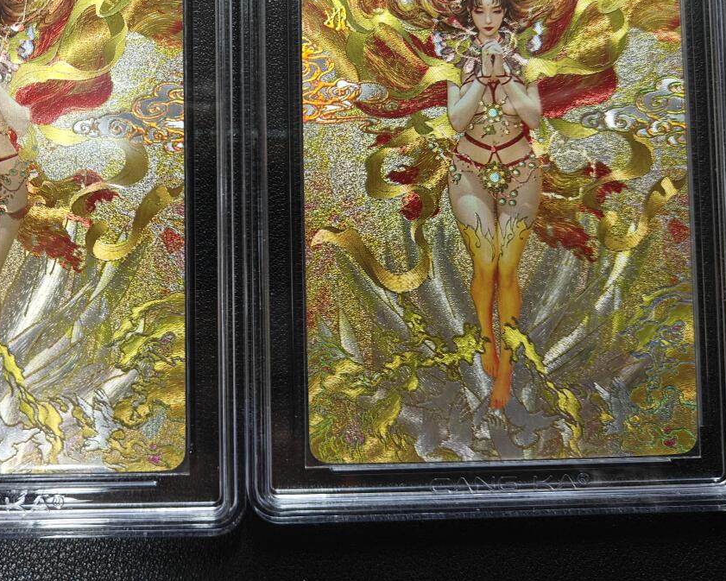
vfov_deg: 37.1
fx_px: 838
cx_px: 236
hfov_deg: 46.0
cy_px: 132
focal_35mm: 39
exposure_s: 1/50
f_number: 2.8
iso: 250
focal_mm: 5.59
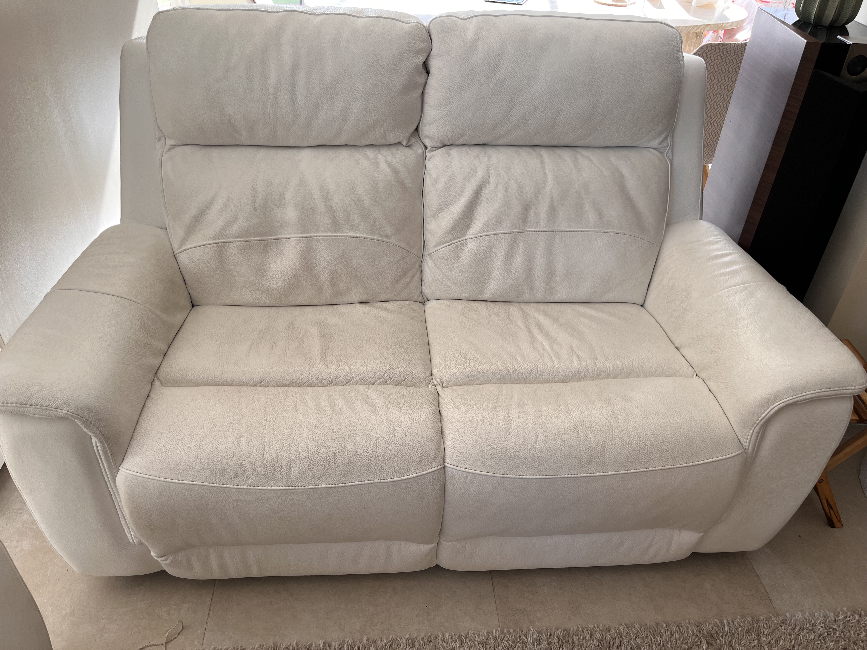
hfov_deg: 67.3
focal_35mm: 26
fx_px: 651
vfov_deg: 53.1
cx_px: 434
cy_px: 325
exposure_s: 1/122
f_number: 1.6
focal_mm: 5.1
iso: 40
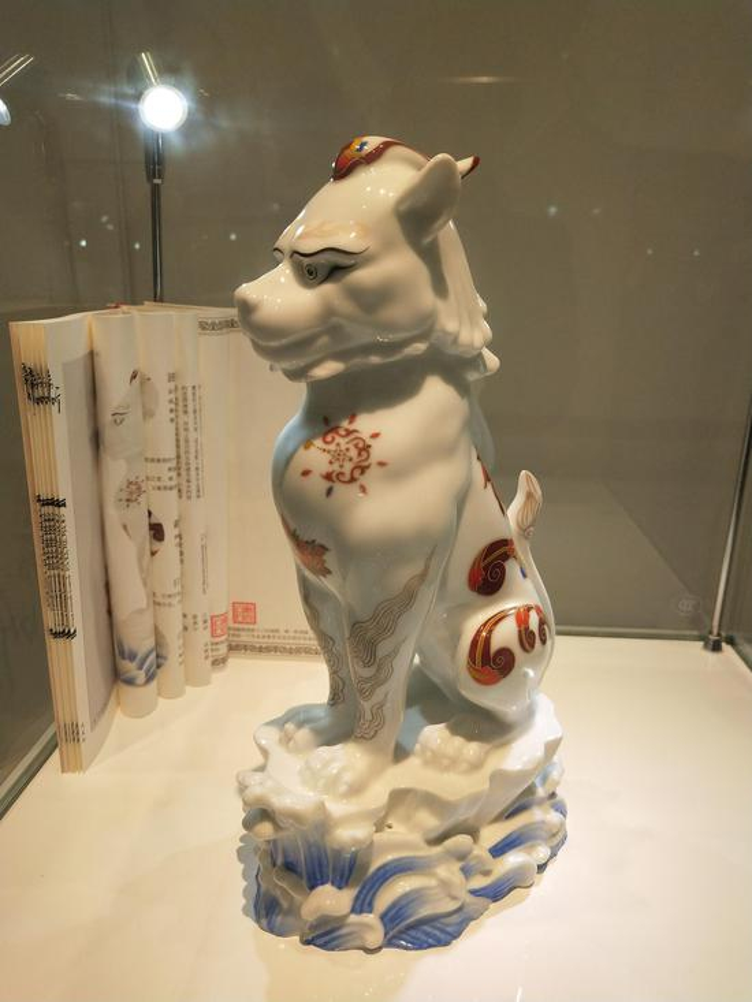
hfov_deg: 46.8
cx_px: 376
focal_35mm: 30
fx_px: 869
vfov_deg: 60.0
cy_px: 501
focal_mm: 3.95
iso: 50
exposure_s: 1/156
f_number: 1.8
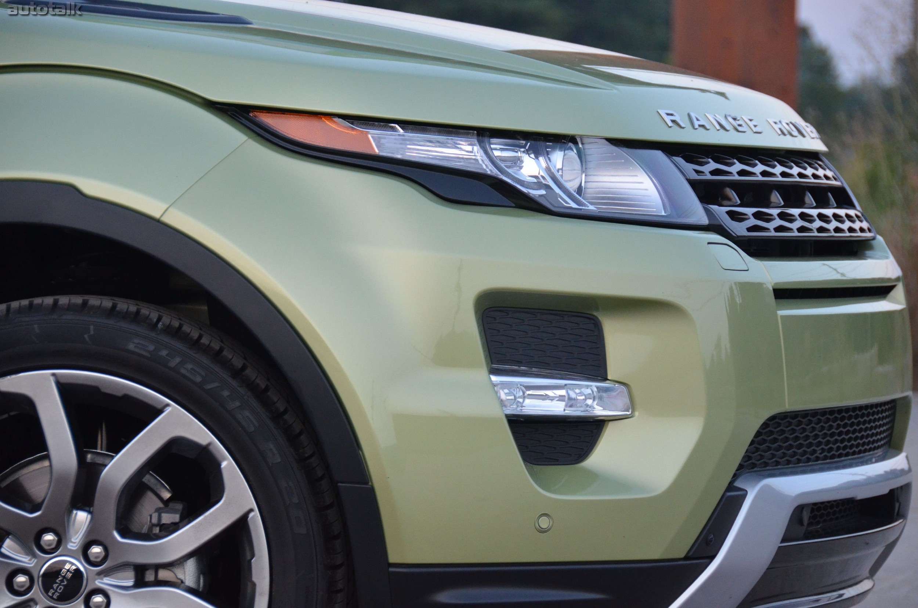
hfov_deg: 12.3
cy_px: 304
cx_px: 459
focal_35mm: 168
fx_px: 4275
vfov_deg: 8.1
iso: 1600
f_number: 5.3
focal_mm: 112
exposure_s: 1/250
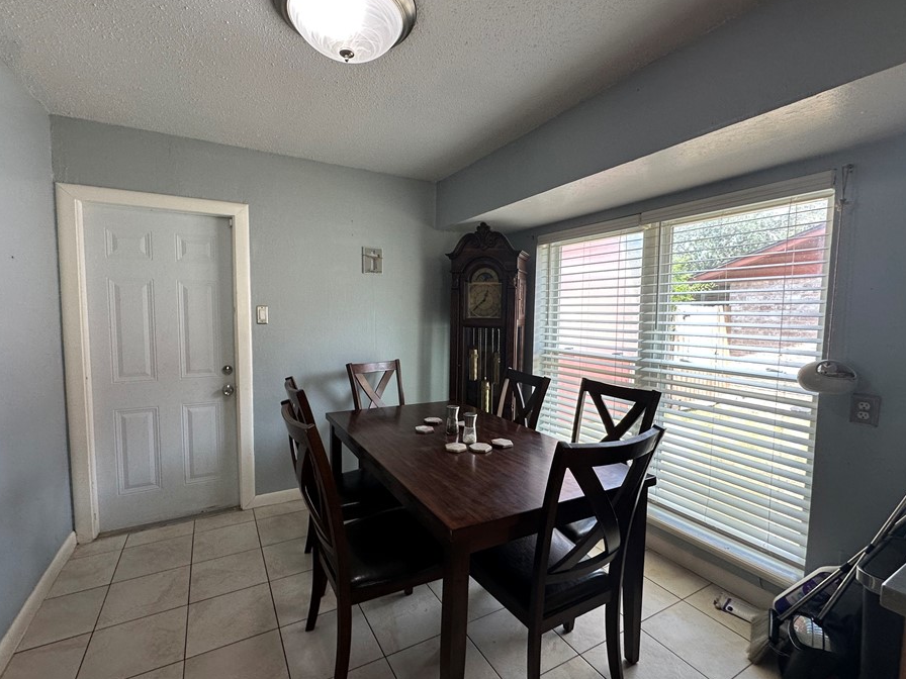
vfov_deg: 78.1
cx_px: 434
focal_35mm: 16
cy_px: 343
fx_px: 419
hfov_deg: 94.4
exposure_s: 1/120
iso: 100
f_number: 2.2
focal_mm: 2.22
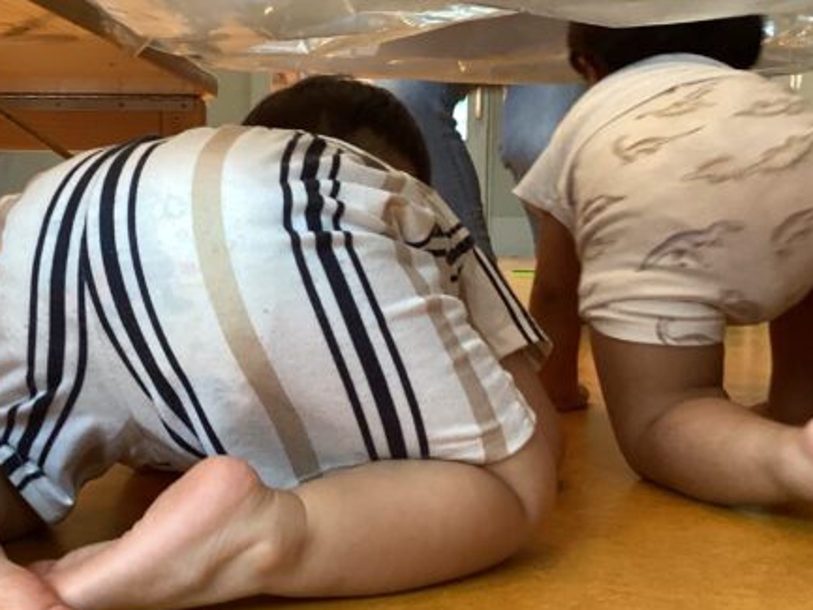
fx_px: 1292
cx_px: 338
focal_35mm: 55
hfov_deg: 34.8
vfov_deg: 26.6
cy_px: 300
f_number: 2.4
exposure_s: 1/50
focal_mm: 3.3
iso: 160
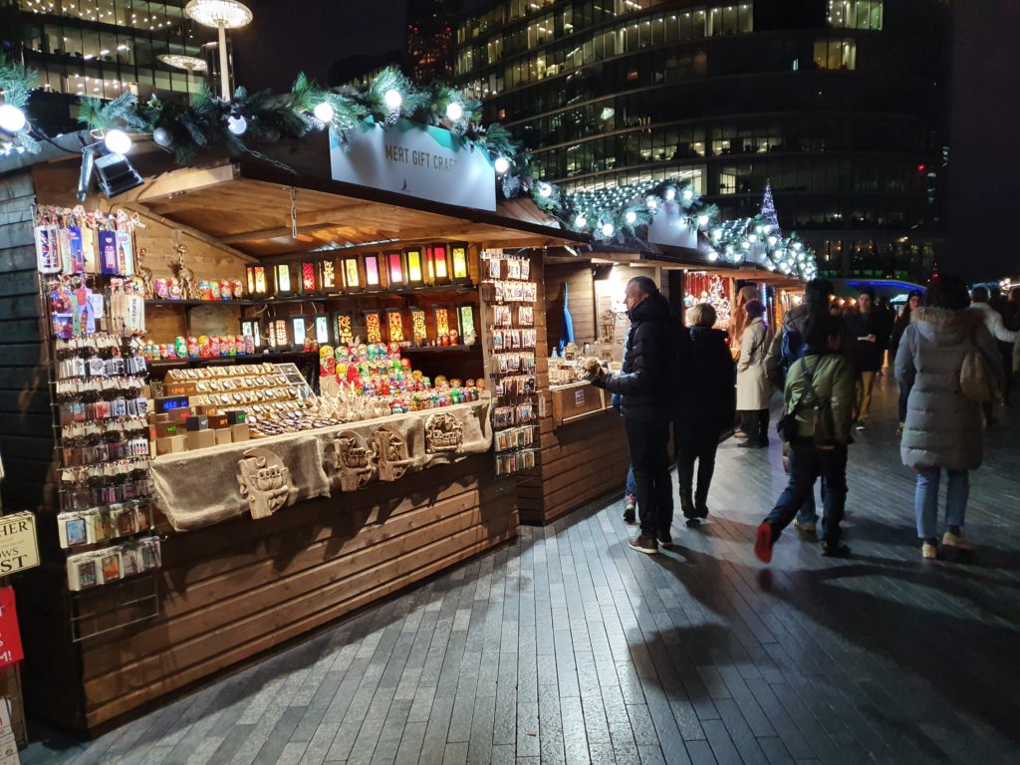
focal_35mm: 26
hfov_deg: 67.3
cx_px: 510
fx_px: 766
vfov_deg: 53.1
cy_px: 382
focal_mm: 4.32
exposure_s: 1/100
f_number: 1.5
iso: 250
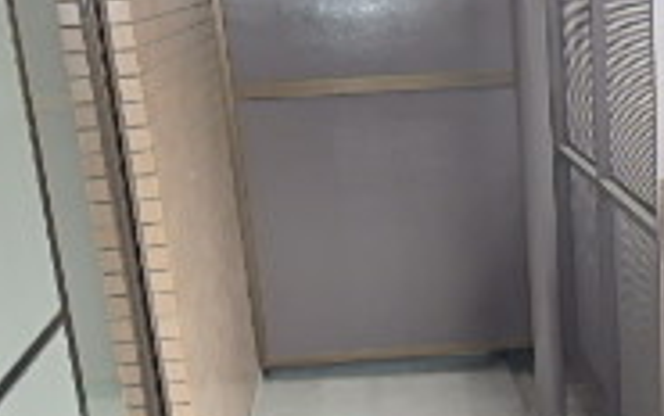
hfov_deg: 26.1
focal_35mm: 77
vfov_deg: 15.7
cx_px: 564
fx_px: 1395
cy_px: 613
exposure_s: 1/80
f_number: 3.5
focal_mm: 3.7
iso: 125
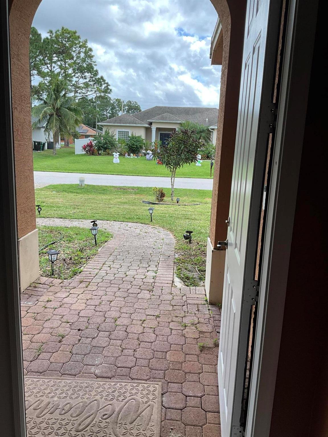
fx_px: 366
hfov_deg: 48.2
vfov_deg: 61.7
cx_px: 164
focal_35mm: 29
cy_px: 218
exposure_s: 1/439
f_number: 1.8
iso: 25
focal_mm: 3
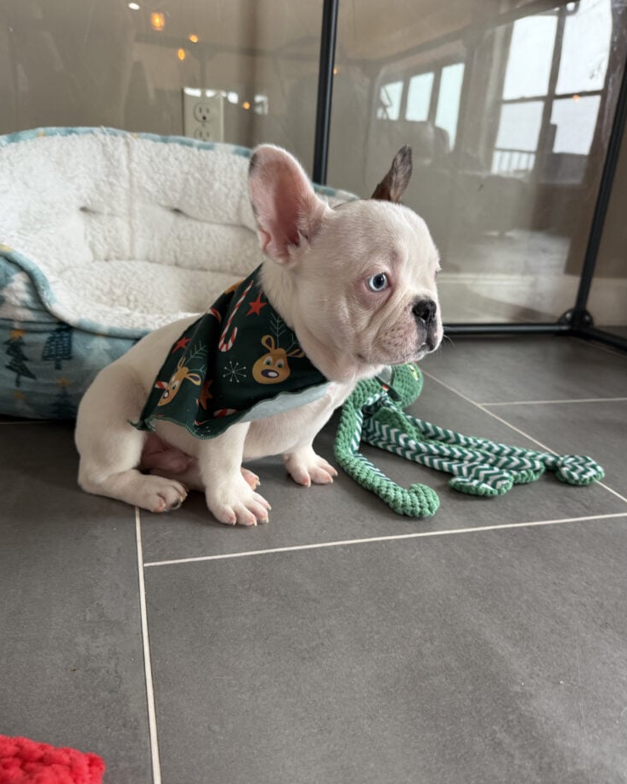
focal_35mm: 26
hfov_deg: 54.9
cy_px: 426
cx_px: 308
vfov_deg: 65.9
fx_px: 603
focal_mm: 6.76
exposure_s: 1/60
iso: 200
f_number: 1.78
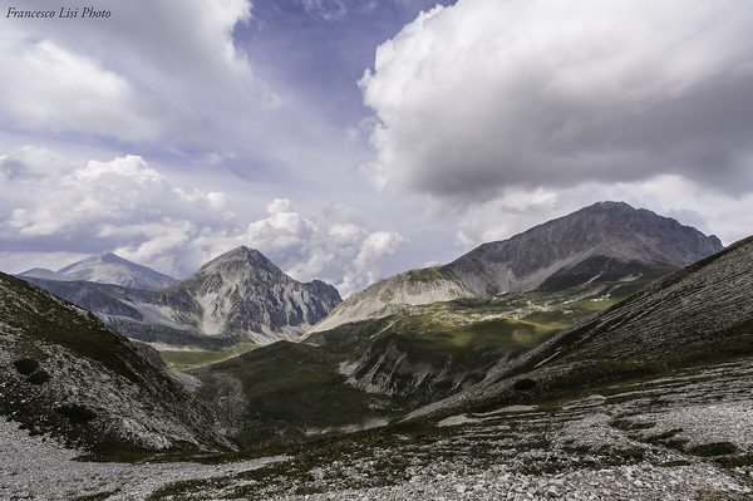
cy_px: 250
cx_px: 376
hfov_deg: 104.3
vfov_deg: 81.1
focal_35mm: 14
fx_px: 293
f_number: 11
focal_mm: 14
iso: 200
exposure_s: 1/500
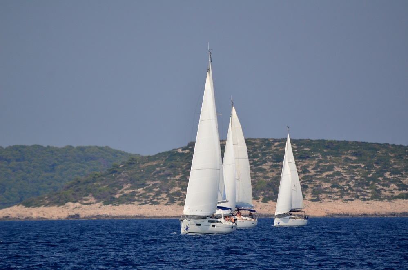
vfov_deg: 3.0
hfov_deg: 4.6
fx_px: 5088
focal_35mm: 450
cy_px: 135
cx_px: 204
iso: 400
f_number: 5.6
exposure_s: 1/3200
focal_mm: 300
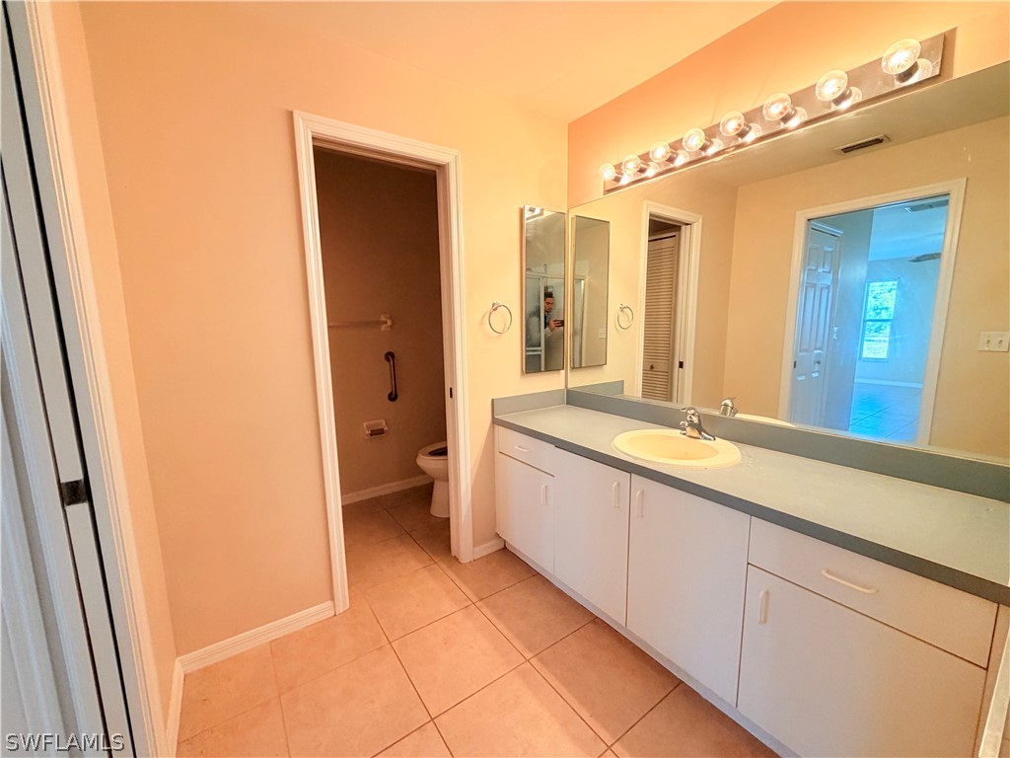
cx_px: 505
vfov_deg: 85.7
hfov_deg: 102.1
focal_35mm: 14
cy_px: 379
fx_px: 408
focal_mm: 2.22
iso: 200
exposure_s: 1/60
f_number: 2.2
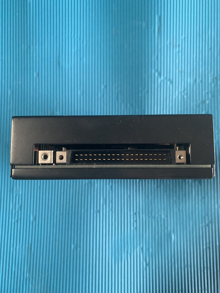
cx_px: 110
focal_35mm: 26
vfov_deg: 67.3
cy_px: 146
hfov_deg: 53.1
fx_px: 220
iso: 400
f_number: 1.8
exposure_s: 1/39
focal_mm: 4.25
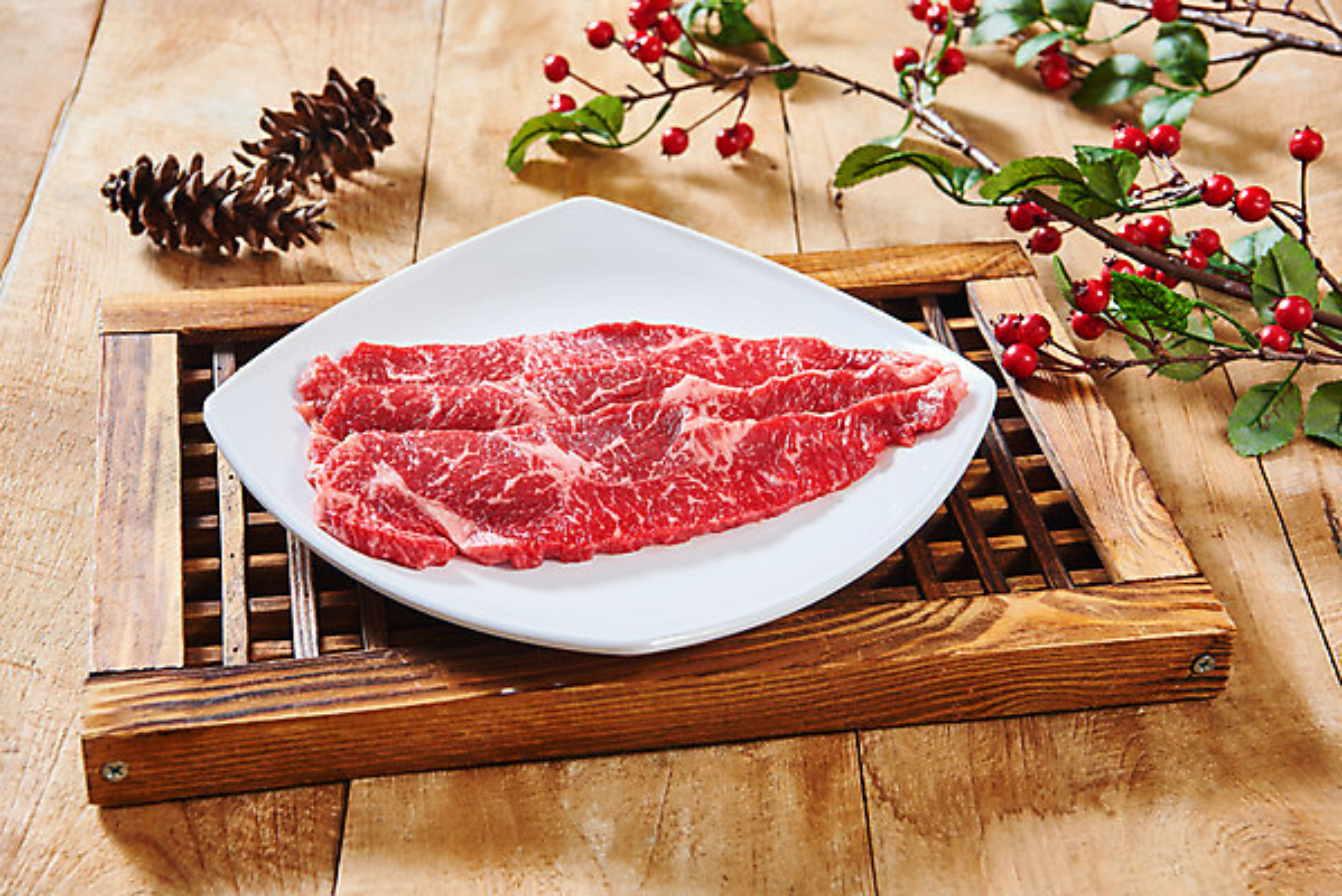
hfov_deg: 28.8
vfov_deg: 19.5
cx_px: 671
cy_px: 448
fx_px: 2611
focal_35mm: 70
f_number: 9
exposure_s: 1/125
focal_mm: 70
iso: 100
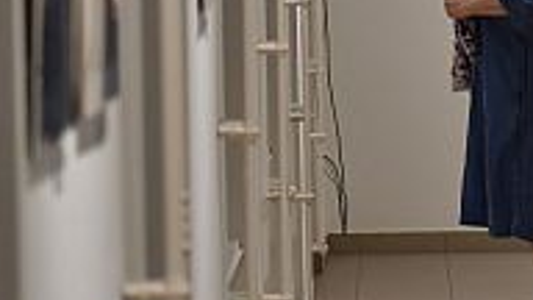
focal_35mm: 366
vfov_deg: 3.3
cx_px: 711
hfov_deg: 5.9
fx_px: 5173
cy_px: -93
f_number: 4.5
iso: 720
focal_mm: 70
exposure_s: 1/250
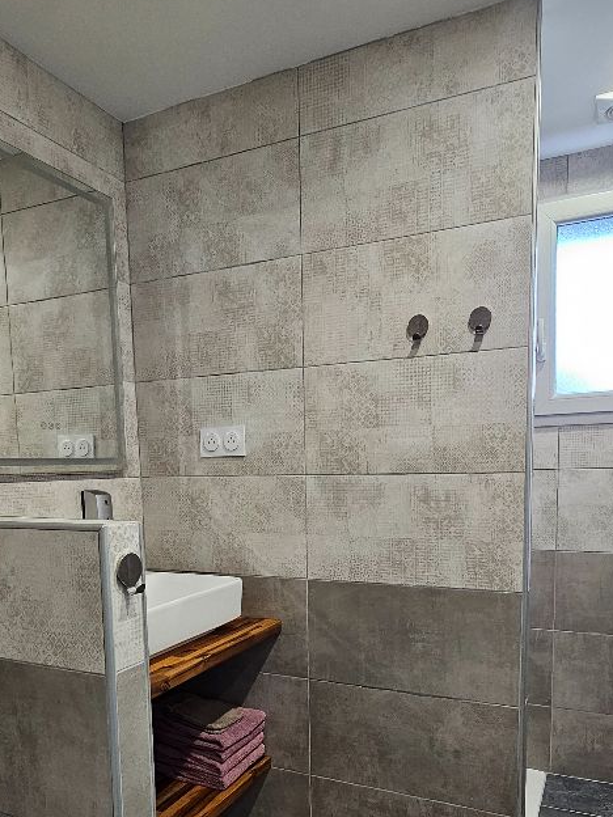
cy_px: 549
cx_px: 295
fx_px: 590
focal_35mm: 25
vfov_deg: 67.4
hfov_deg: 54.9
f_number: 2.2
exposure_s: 1/50
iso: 160
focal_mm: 2.2
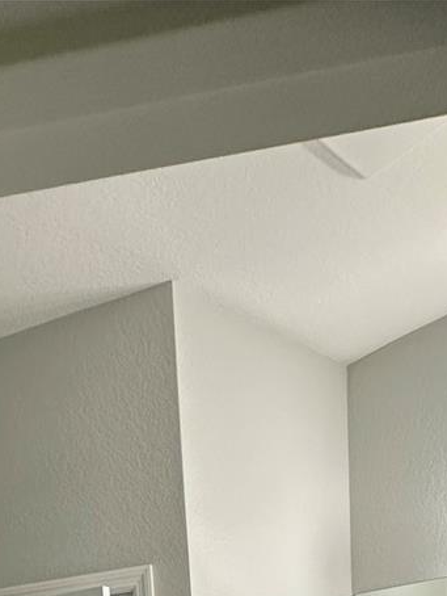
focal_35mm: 37
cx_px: 101
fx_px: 636
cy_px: 786
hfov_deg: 37.5
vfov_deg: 34.3
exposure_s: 1/120
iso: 200
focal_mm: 2.22
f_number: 2.2
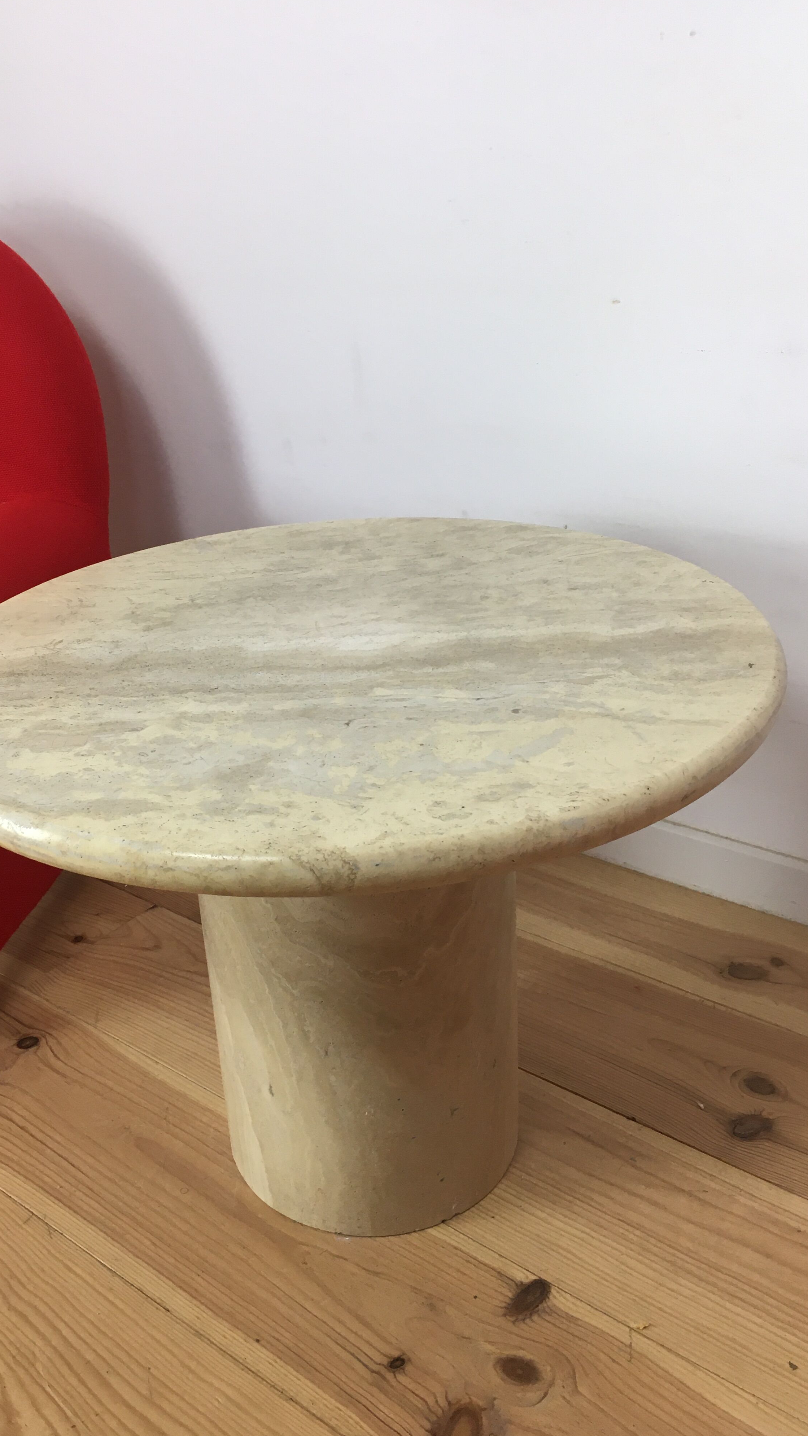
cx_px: 336
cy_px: 717
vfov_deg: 61.0
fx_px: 1219
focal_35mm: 32
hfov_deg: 36.6
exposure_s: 1/33
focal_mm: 4.15
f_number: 2.2
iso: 40
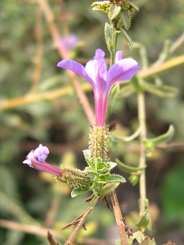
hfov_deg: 37.7
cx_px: 92
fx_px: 269
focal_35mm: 38
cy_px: 122
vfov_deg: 49.0
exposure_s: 1/211
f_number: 2.8
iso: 100
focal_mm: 8
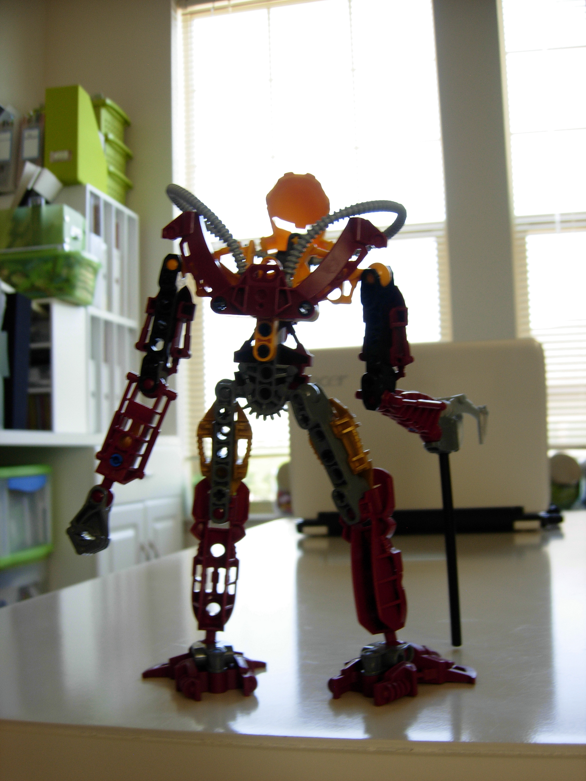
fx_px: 813
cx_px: 293
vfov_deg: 51.4
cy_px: 390
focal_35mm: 36
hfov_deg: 39.7
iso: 50
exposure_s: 1/21.9
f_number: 3
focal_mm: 7.5
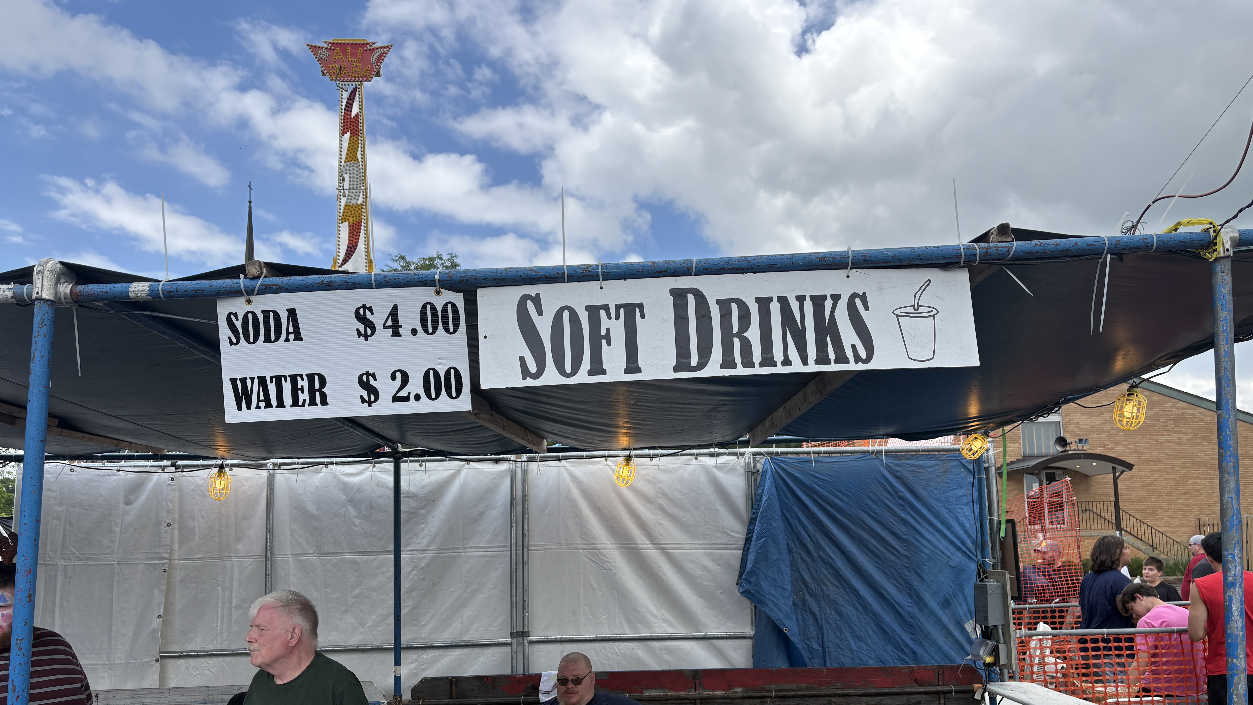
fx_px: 963
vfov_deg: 39.8
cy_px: 459
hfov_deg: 66.1
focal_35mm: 29
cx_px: 633
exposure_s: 1/1848
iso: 50
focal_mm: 5.96
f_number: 1.6
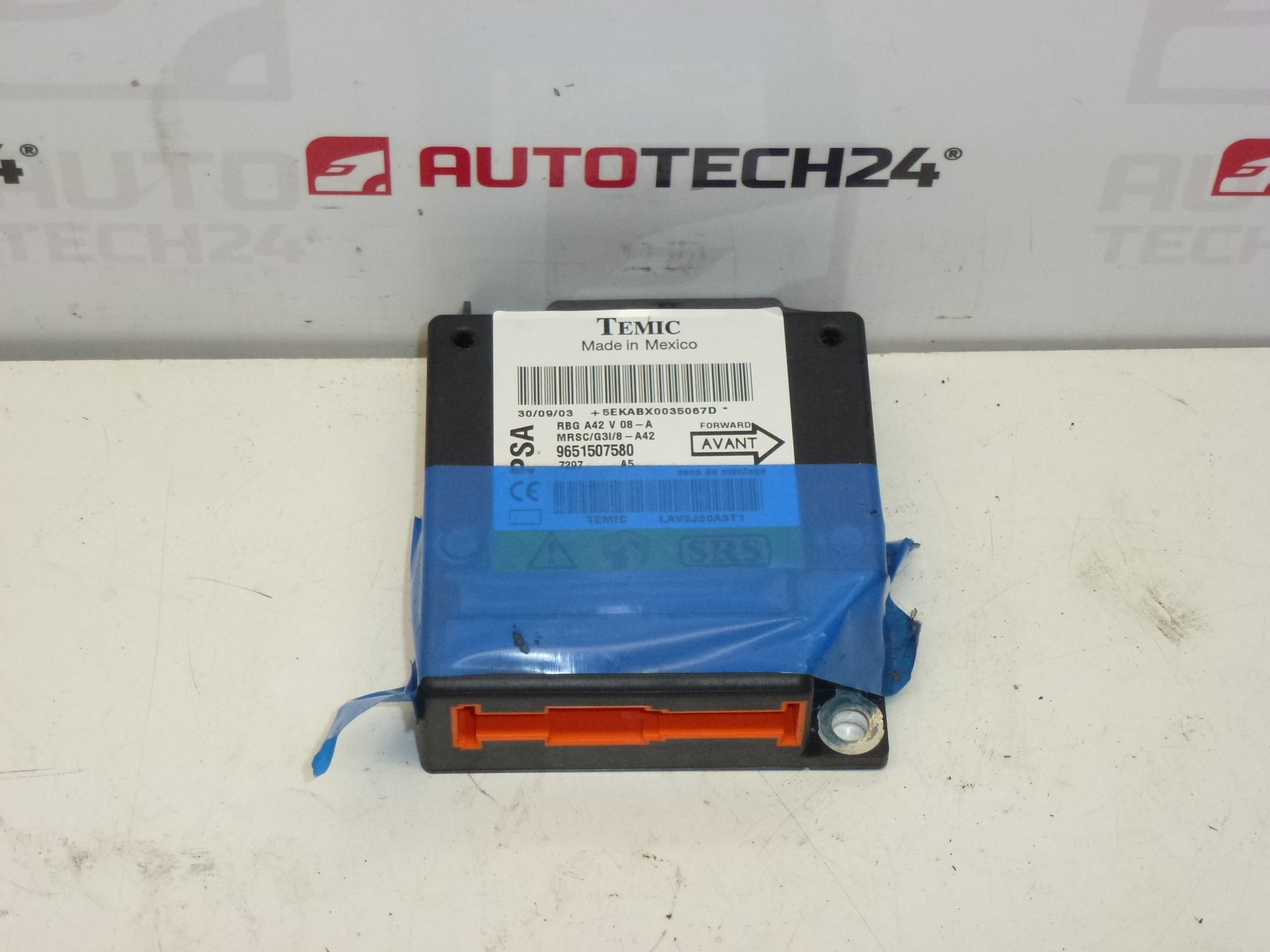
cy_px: 476
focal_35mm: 71
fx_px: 2605
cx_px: 635
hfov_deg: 27.4
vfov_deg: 20.7
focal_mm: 12.7
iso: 400
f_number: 4.7
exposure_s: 1/200
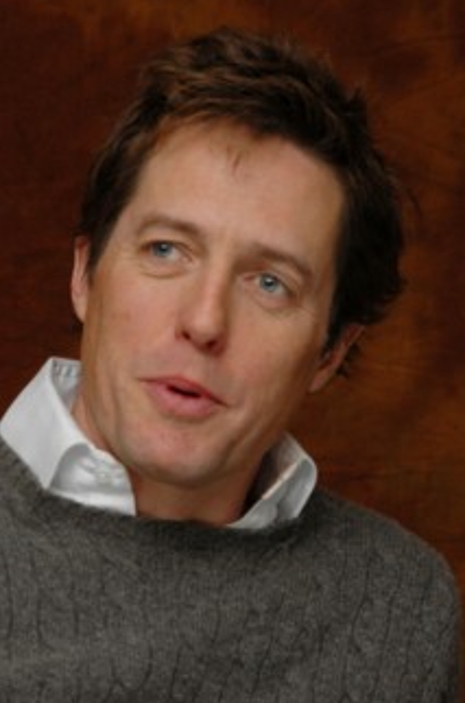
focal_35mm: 209
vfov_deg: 9.9
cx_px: 219
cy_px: 343
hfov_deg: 6.5
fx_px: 4071
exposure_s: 1/1250
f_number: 10
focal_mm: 112
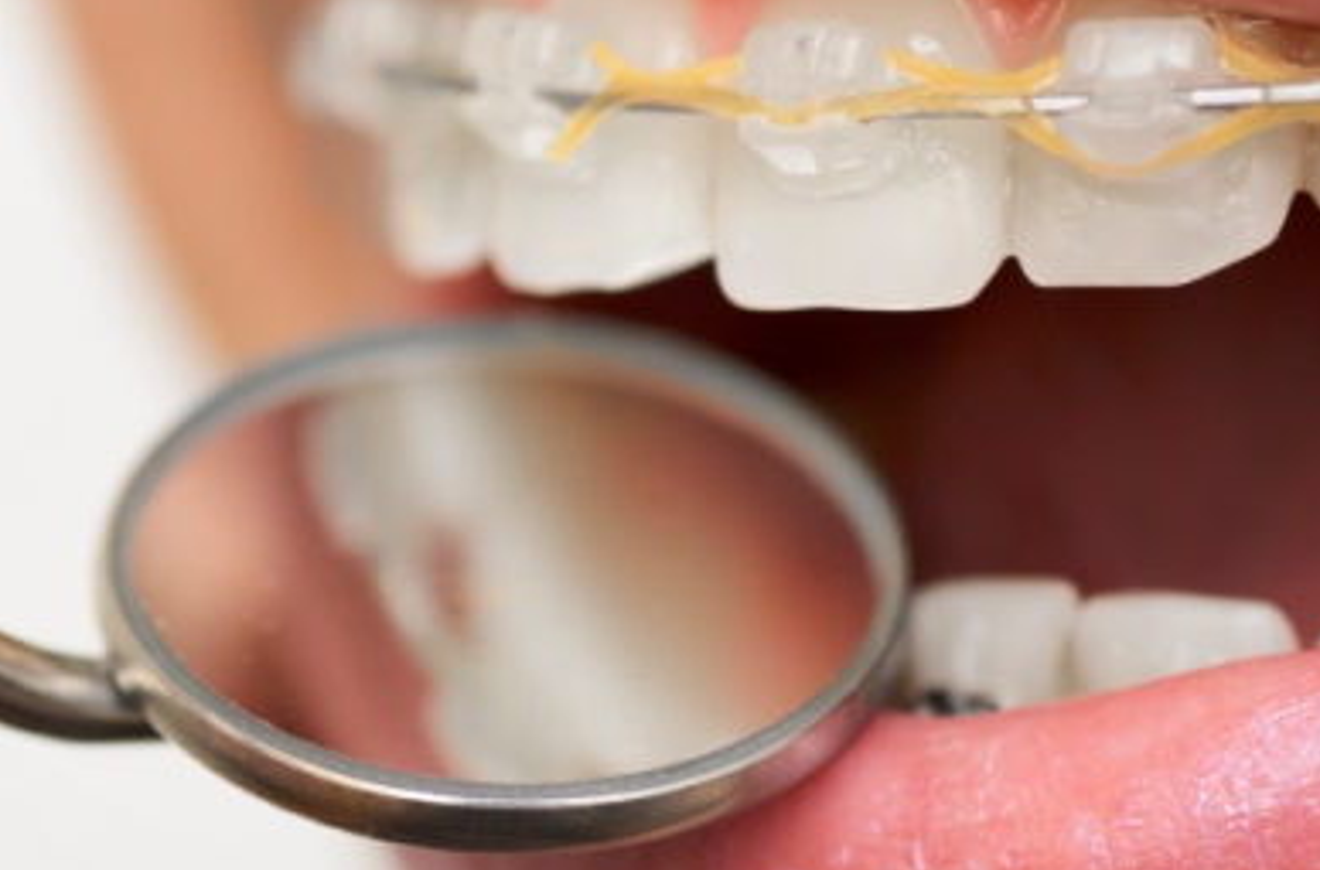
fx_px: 8695
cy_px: 235
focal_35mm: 238
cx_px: 887
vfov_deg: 5.7
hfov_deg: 8.7
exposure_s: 1/160
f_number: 8
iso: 320
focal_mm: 90
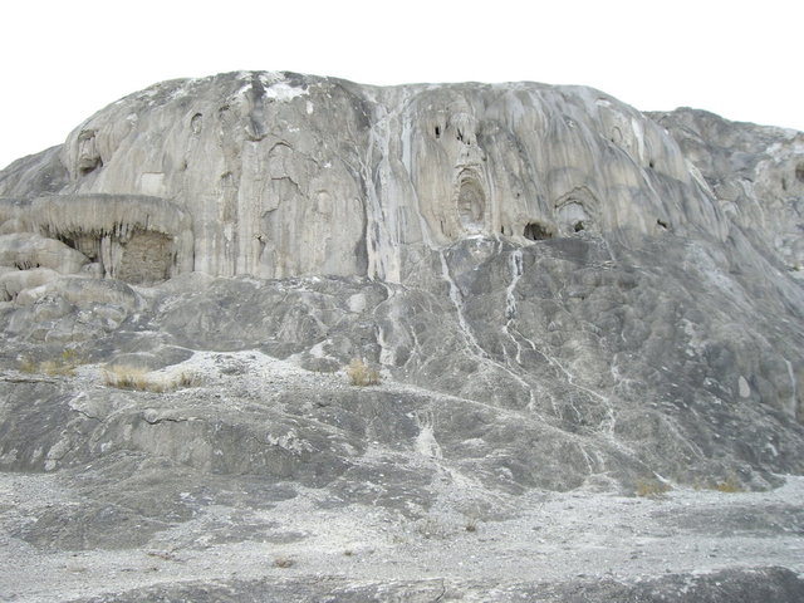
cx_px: 402
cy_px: 302
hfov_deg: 49.0
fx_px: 883
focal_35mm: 38
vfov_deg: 37.7
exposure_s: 1/200
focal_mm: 6.2
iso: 50
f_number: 4.3
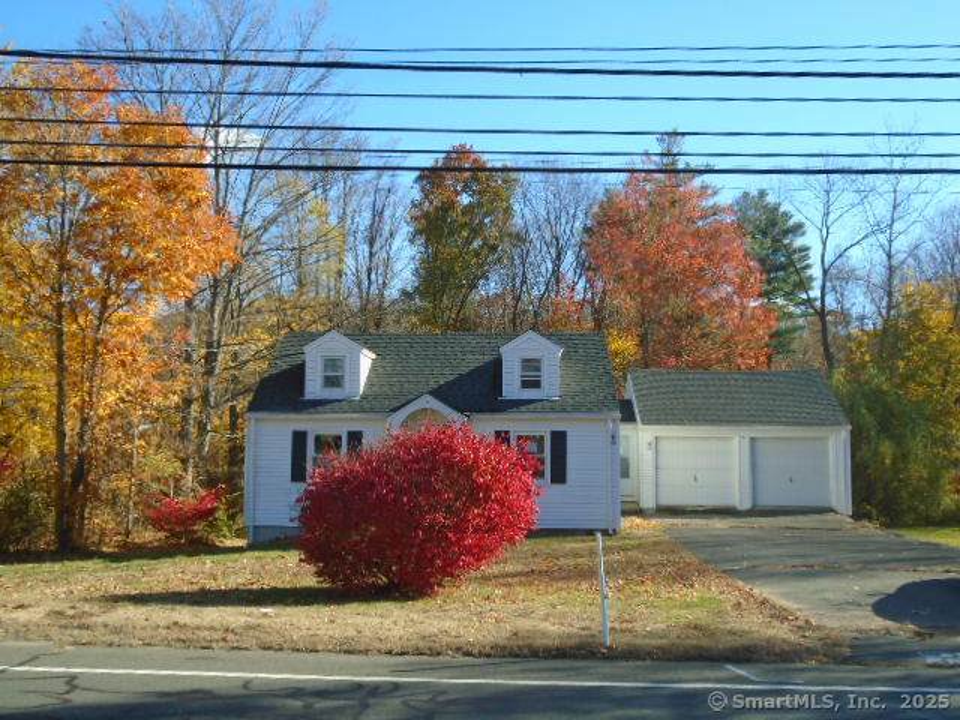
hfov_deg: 51.4
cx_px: 480
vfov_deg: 39.7
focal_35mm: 36
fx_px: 998
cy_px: 360
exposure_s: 1/400
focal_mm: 6.4
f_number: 3.8
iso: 100
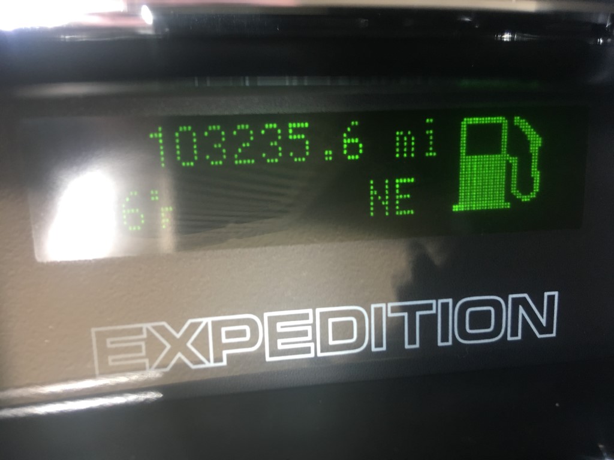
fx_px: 514
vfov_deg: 48.2
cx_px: 307
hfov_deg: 61.7
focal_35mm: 29
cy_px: 230
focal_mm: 4.15
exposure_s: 1/30
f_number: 2.2
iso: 100
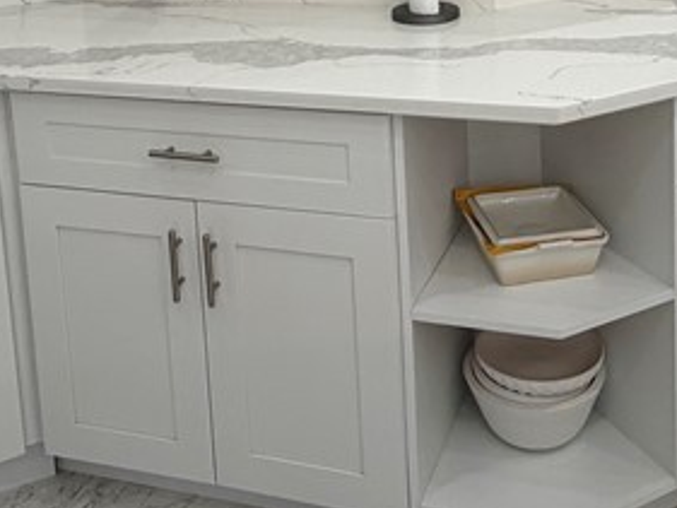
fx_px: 998
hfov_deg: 37.1
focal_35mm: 51
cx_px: 441
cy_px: -91
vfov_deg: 25.8
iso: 160
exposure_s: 1/120
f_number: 2.2
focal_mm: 2.22
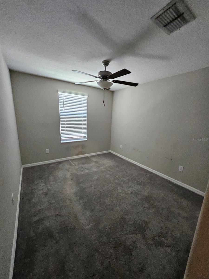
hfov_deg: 89.9
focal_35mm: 13
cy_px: 140
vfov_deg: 106.2
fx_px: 105
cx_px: 104
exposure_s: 1/30
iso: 320
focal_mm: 1.7
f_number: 2.2
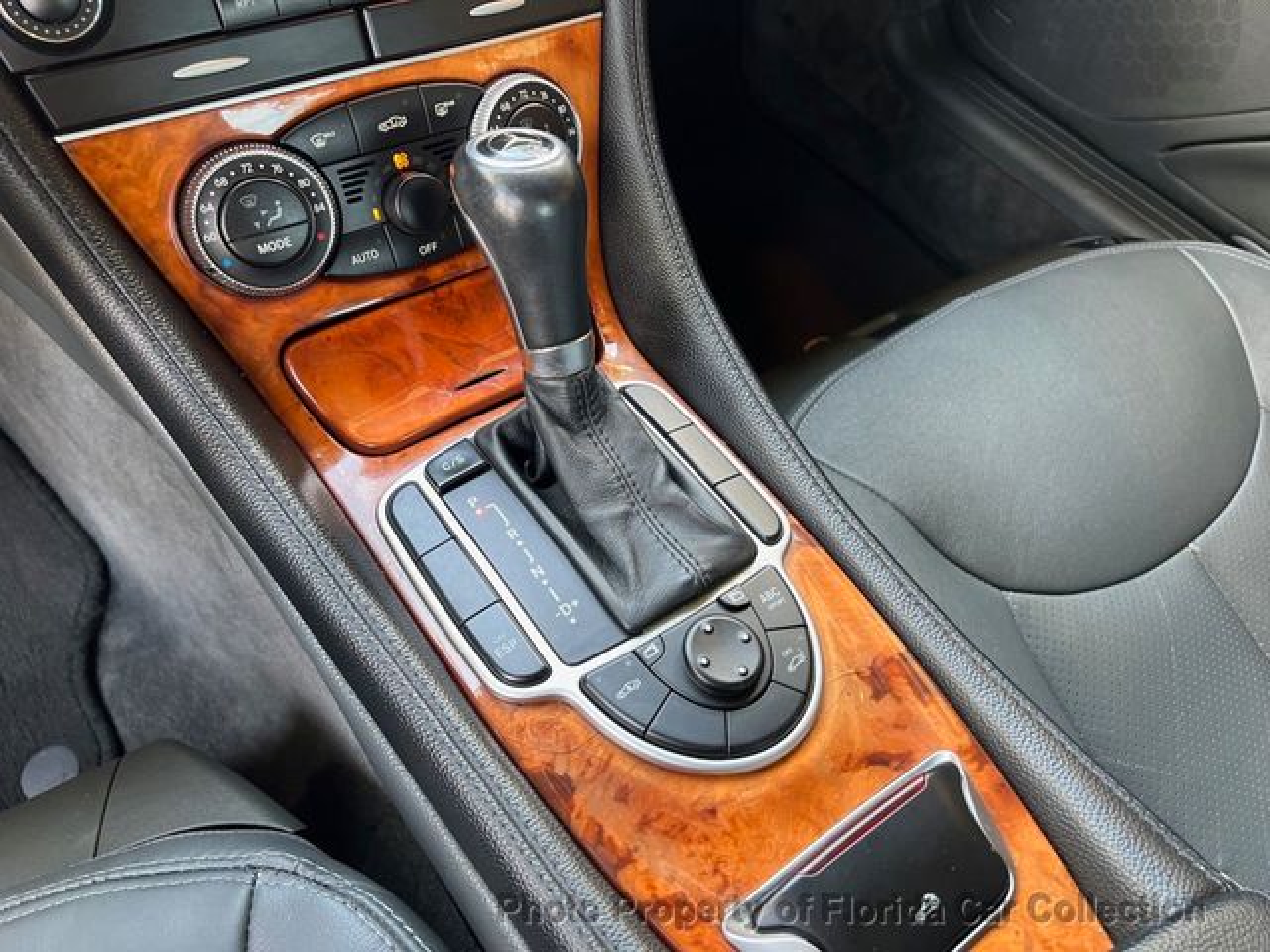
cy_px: 476
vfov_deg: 53.1
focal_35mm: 26
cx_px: 635
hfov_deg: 67.3
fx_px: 954
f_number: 1.5
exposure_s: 1/113
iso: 125
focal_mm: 5.7
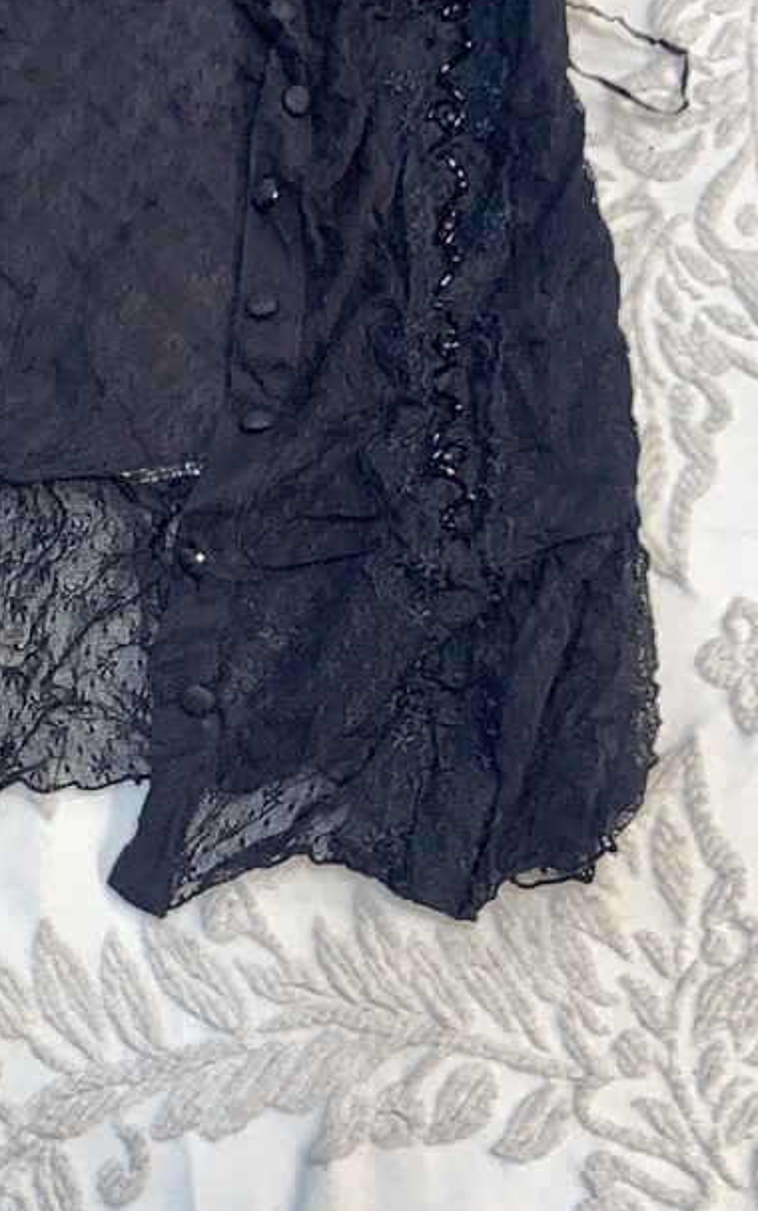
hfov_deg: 25.5
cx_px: 66
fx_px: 1618
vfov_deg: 41.0
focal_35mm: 49
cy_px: 541
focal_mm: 4.25
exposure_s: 1/100
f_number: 1.8
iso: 50
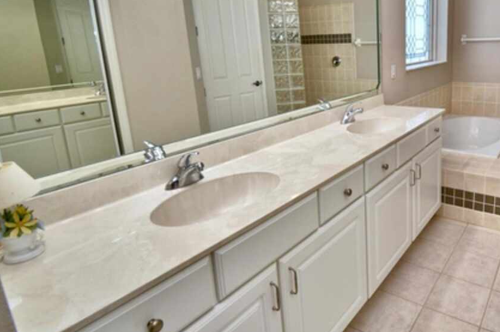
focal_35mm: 23
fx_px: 319
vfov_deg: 54.1
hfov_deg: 71.3
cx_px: 372
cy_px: 116
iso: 180
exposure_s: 1/30
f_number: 4.5
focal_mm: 10
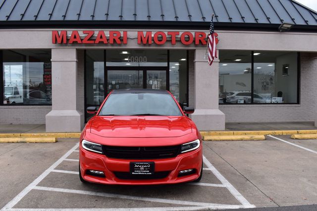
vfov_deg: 39.9
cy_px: 106
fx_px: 290
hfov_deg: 57.2
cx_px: 158
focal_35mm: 33
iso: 400
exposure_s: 1/200
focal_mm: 22
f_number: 10
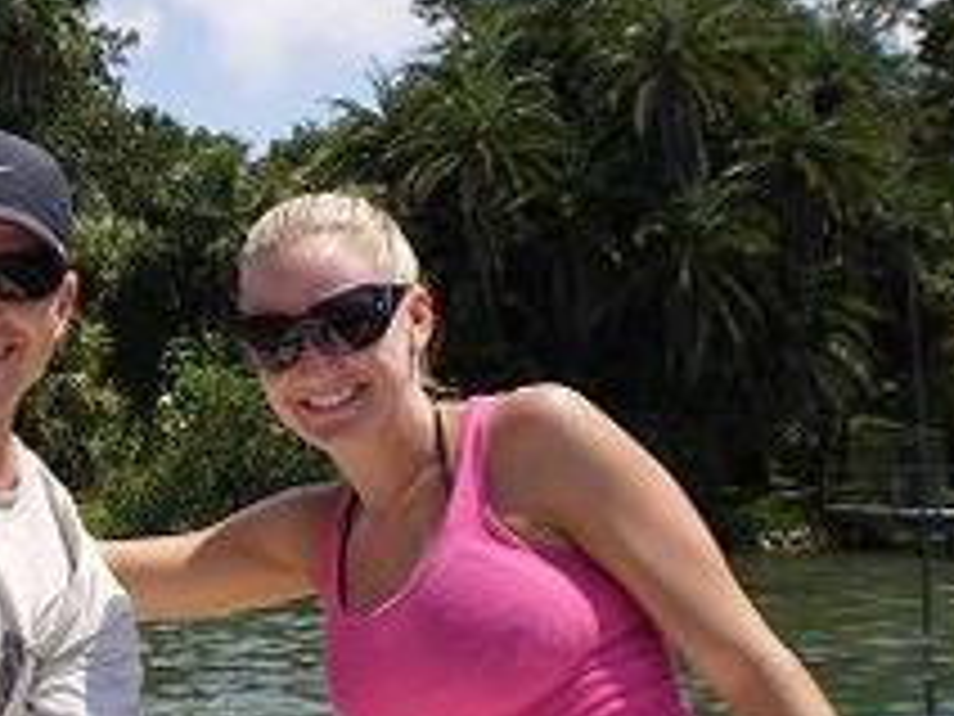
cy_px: 585
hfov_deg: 27.7
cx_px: 122
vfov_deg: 21.3
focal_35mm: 68
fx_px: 1874
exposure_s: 1/800
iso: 64
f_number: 4.6
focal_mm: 6.3
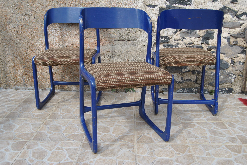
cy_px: 82
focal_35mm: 36
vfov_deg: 37.0
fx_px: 247
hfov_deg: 53.1
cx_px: 124
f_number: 7.1
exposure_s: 1/200
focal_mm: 24
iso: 100
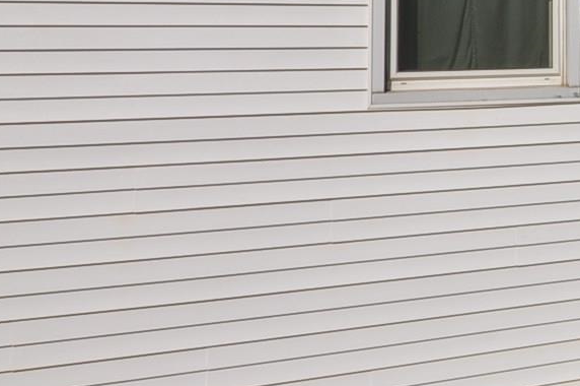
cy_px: -2
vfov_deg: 21.1
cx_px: 820
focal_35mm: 62
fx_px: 996
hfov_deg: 25.9
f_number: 10
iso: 250
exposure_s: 1/250
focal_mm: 11
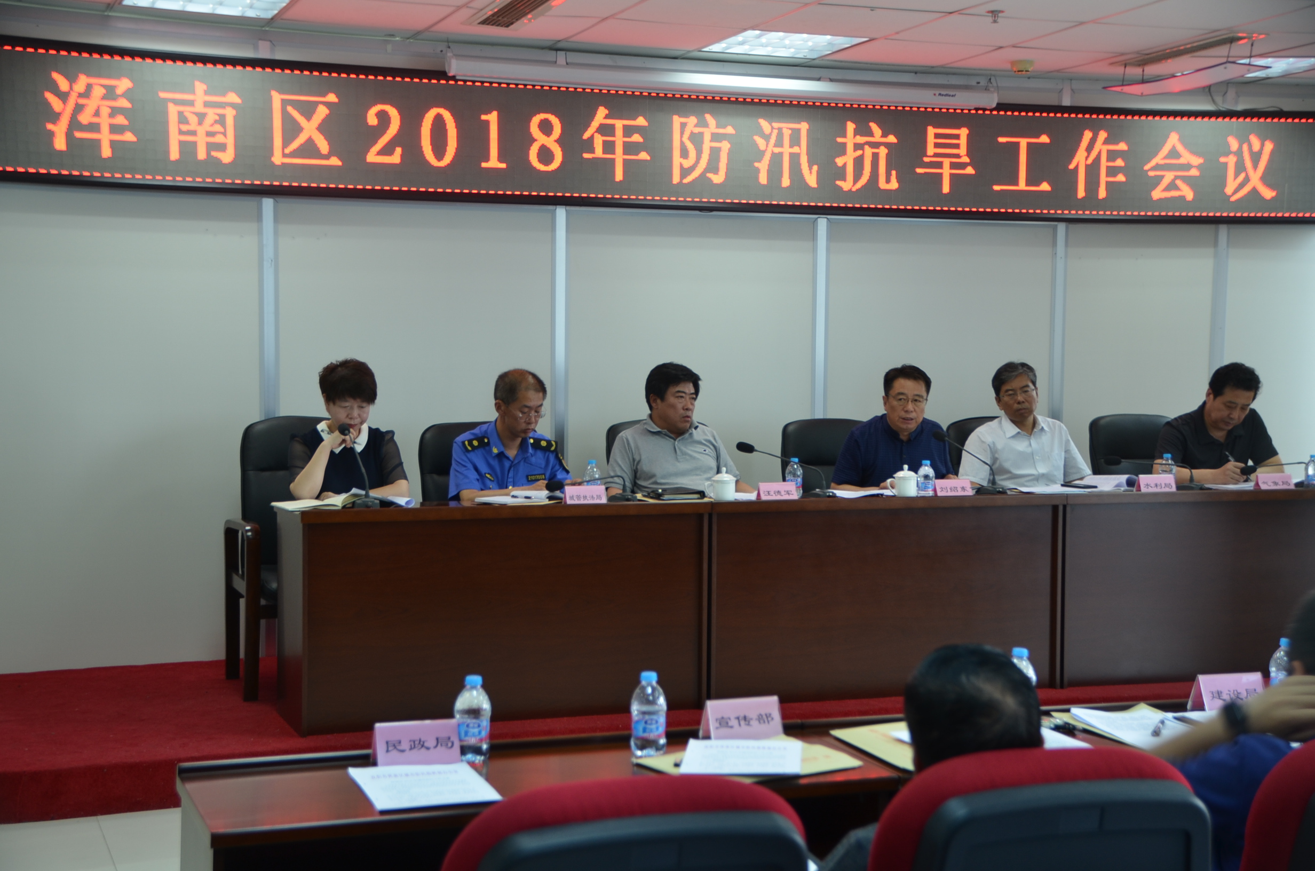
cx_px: 658
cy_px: 436
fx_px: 1859
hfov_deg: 39.0
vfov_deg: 26.4
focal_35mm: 51
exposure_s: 1/20
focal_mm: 34
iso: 250
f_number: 4.2
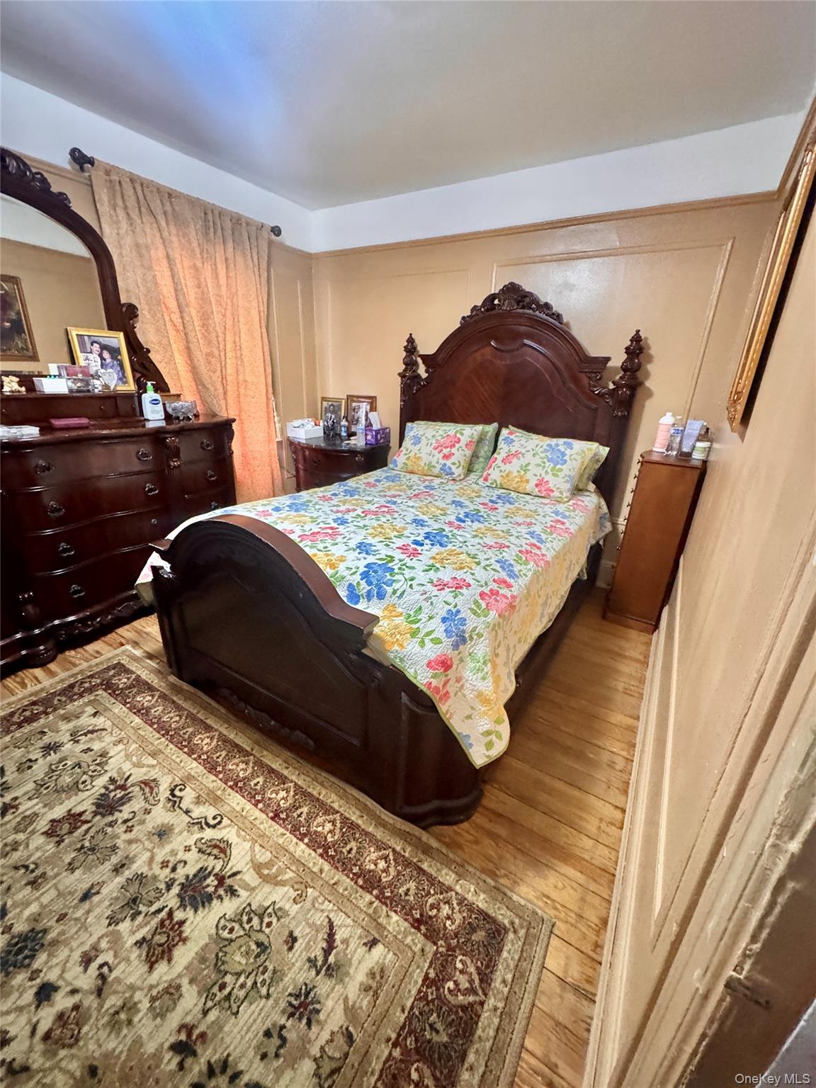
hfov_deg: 85.7
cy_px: 544
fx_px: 440
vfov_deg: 102.1
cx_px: 408
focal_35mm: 14
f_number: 2.2
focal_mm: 2.22
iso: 1000
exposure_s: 1/40
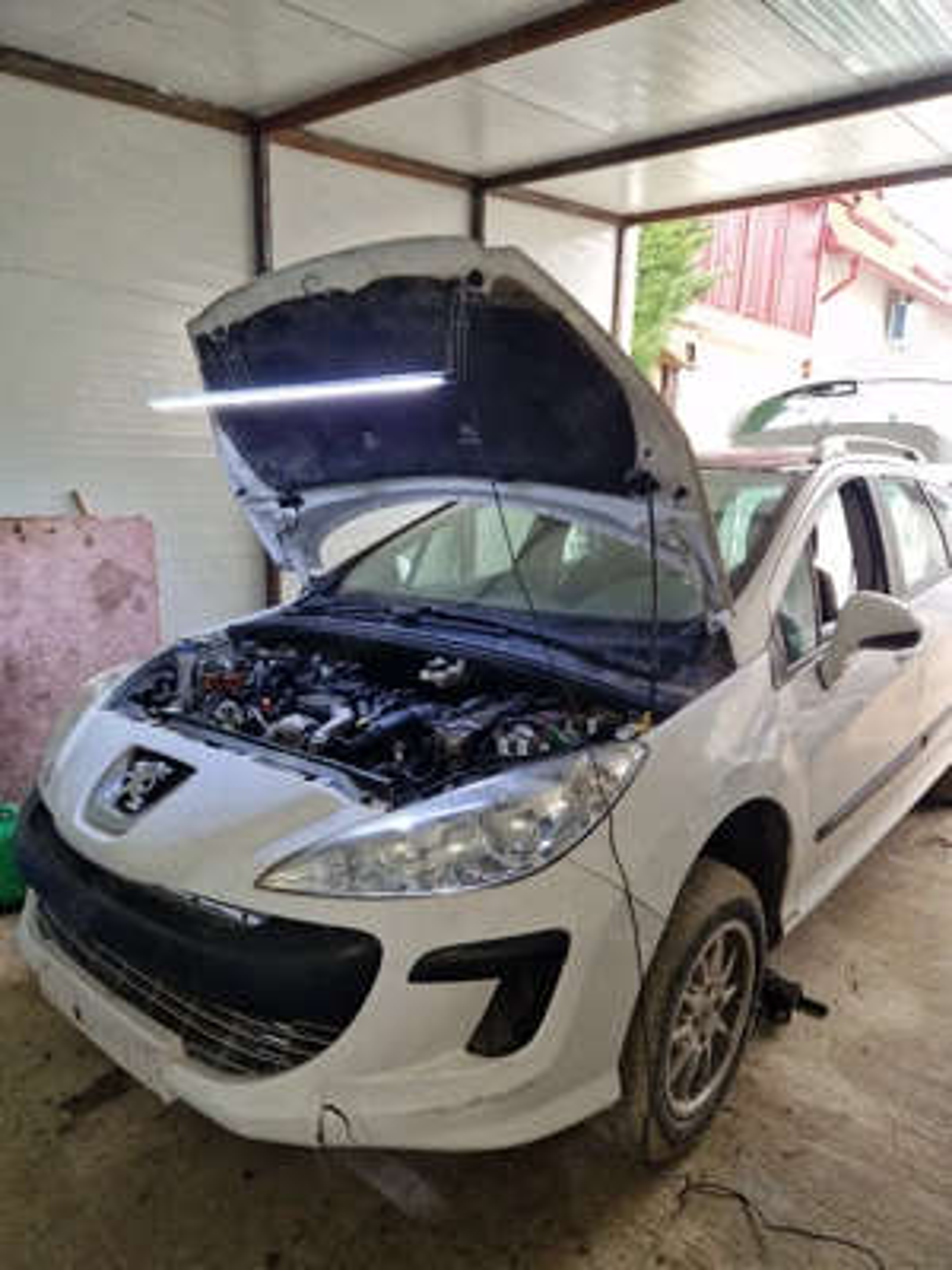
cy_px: 635
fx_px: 843
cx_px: 476
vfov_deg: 73.9
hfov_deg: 58.9
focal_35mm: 23
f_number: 1.8
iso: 80
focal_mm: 5.4
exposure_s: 1/100
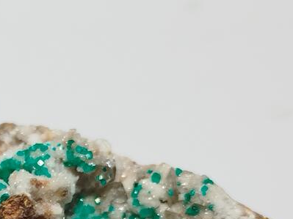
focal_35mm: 141
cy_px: 250
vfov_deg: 10.4
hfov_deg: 13.7
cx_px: -22
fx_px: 1193
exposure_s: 1/173
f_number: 1.7
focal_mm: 5.31
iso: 50
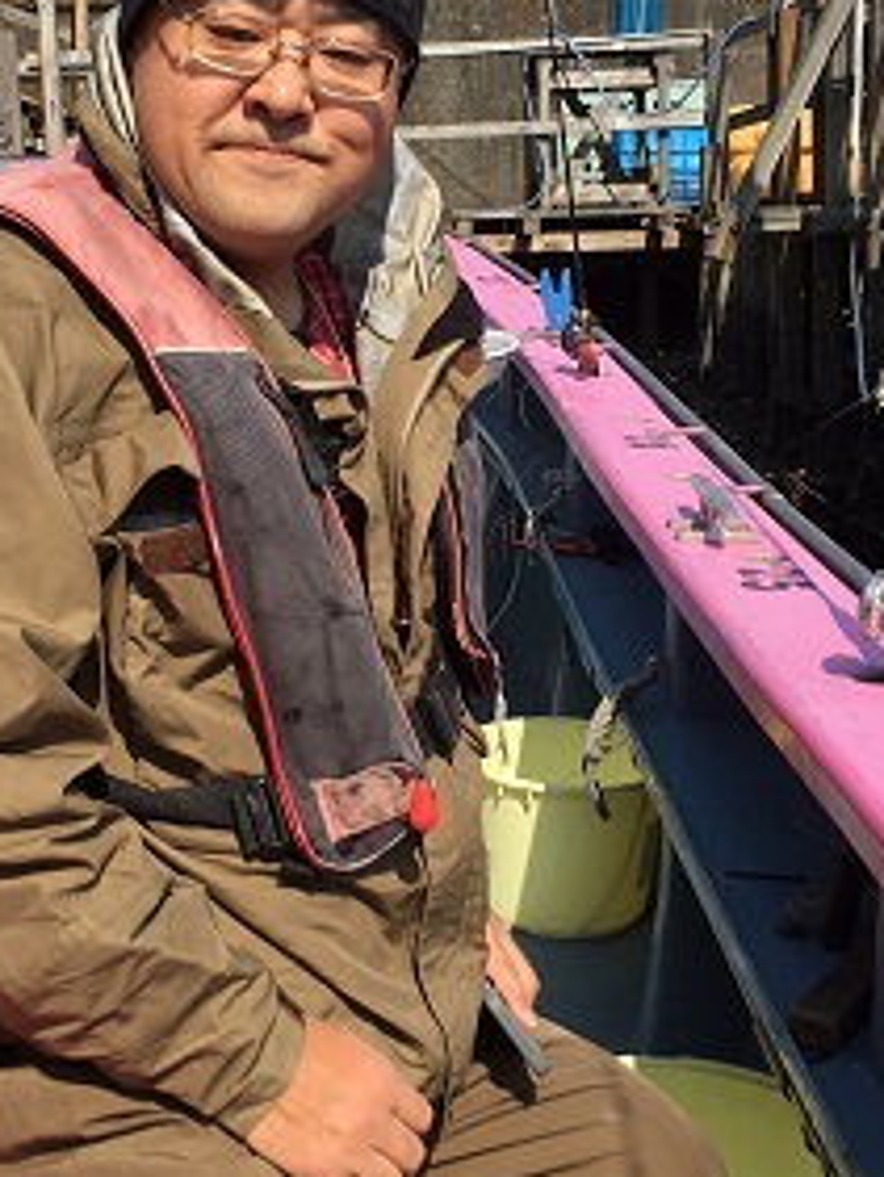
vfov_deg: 42.1
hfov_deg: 32.3
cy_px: 352
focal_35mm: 44
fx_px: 1497
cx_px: 222
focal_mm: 4.15
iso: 25
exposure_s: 1/1202
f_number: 2.2
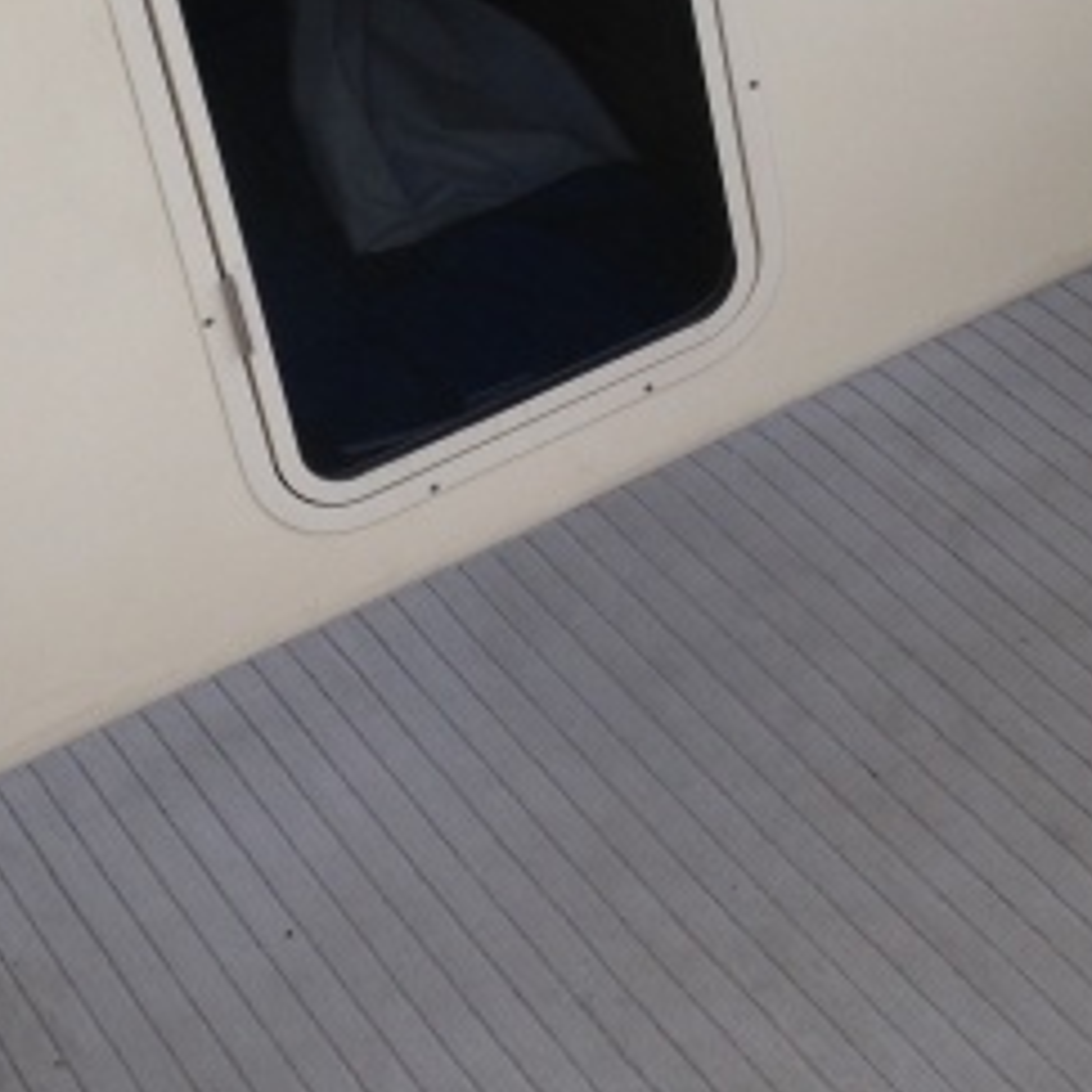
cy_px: 220
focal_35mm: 96
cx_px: 440
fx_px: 3426
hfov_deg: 18.1
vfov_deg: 18.0
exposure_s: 1/350
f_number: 2.4
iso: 50
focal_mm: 4.12
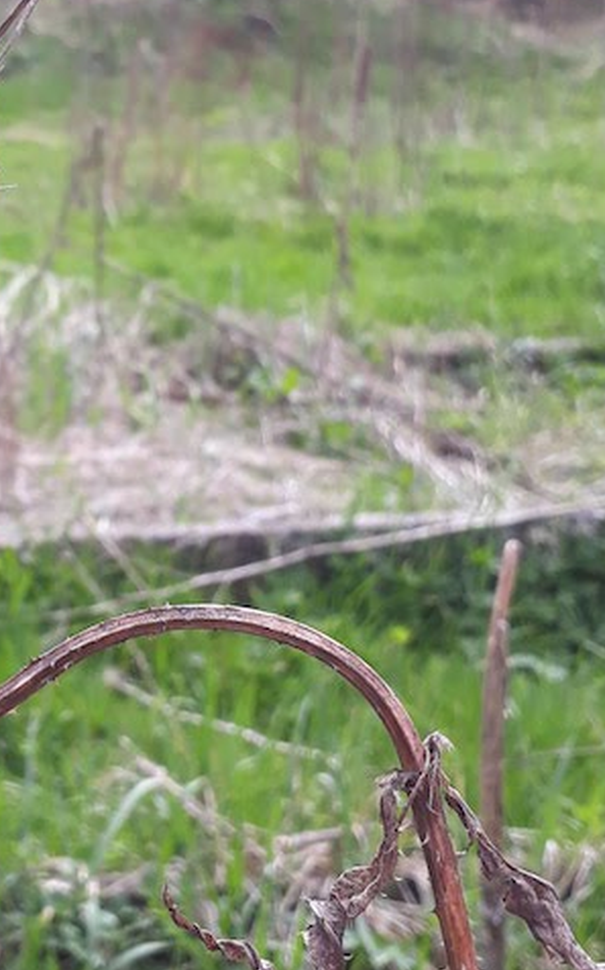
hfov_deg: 19.4
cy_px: 322
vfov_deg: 31.3
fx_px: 1717
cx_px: -16
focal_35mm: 65
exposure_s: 1/418
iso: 40
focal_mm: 3.6
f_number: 1.9
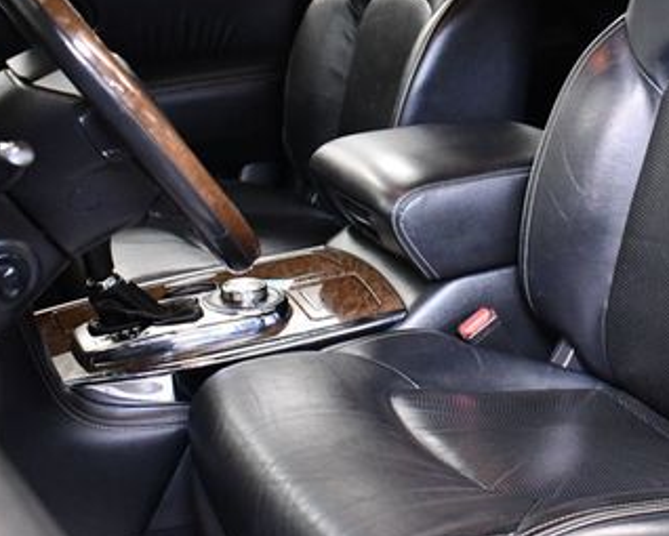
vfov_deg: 22.4
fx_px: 1348
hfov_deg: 27.1
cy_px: 156
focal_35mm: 68
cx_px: 579
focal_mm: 18
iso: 3200
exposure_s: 1/100
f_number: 3.5
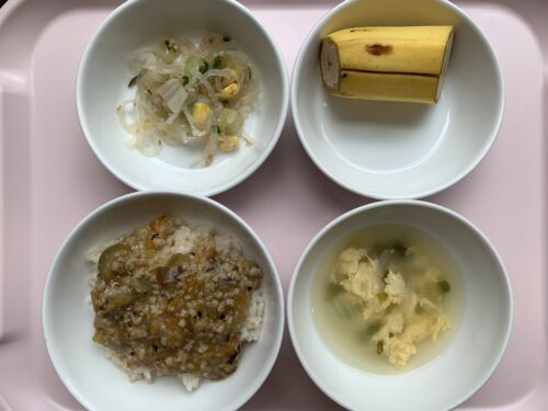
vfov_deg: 53.1
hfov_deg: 67.3
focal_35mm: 26
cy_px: 206
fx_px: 412
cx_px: 274
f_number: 1.8
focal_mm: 4.25
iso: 25
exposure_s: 1/127
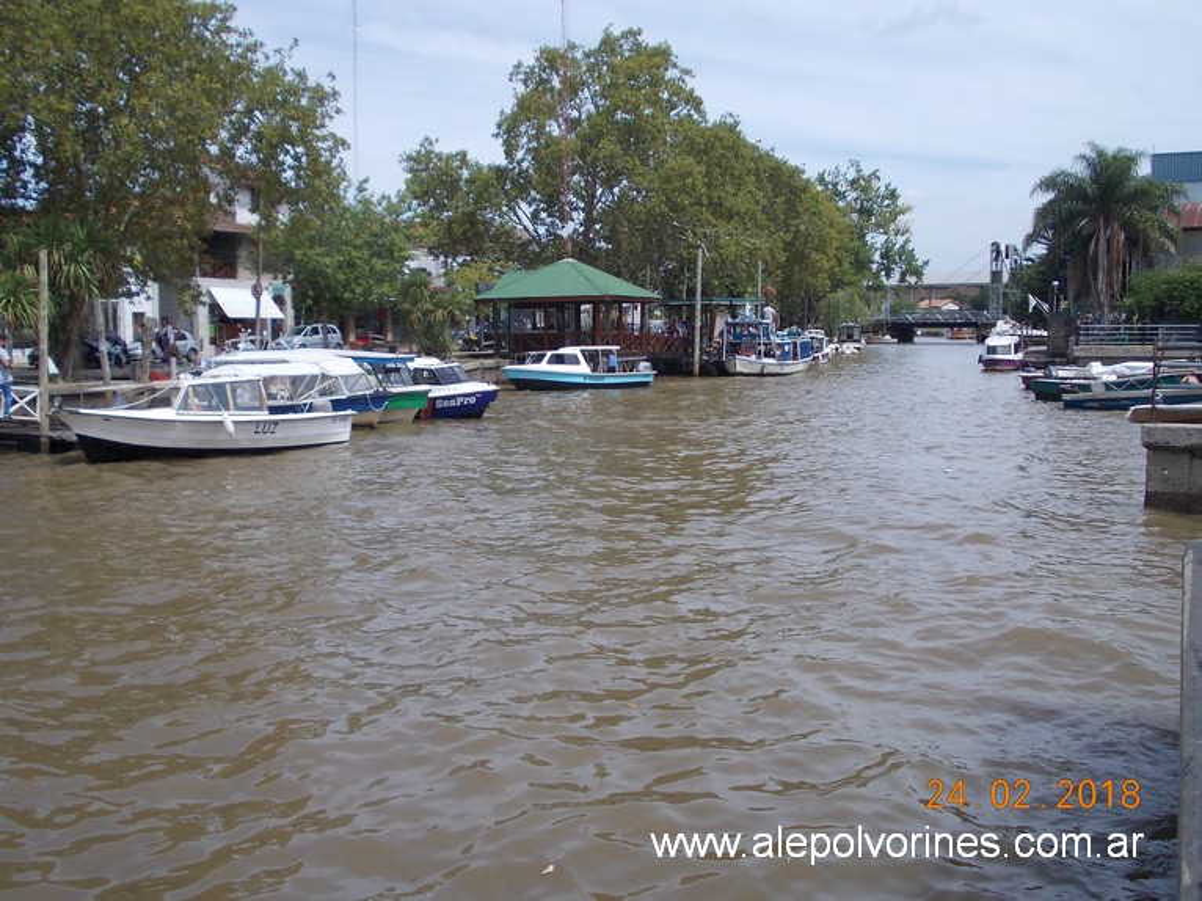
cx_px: 601
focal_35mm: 38
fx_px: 1319
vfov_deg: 37.7
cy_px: 450
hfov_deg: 49.0
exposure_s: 1/320
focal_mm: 5.3
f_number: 6.2
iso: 80
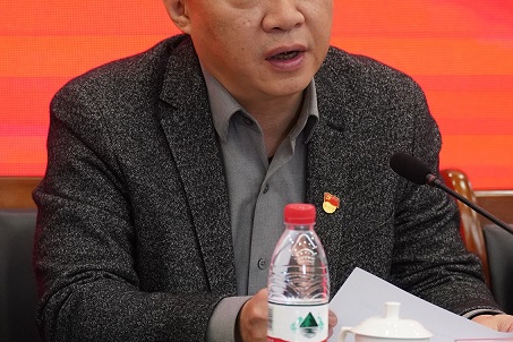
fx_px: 4374
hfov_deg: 6.7
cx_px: 279
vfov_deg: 4.5
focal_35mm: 307
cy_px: 138
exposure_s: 1/100
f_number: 4.5
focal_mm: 121
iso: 3200
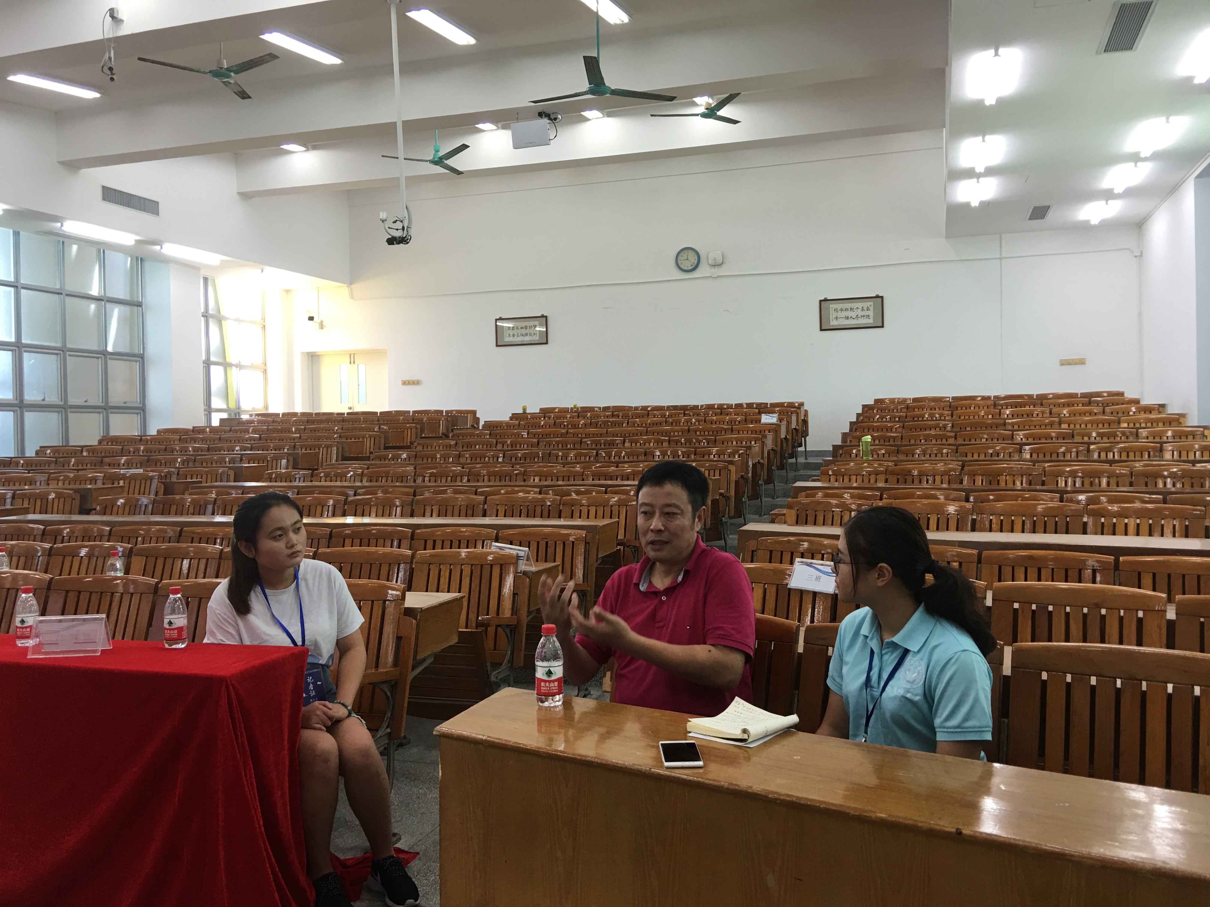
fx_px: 1014
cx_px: 605
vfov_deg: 48.2
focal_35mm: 29
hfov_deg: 61.7
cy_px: 454
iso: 32
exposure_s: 1/33
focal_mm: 4.15
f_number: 2.2
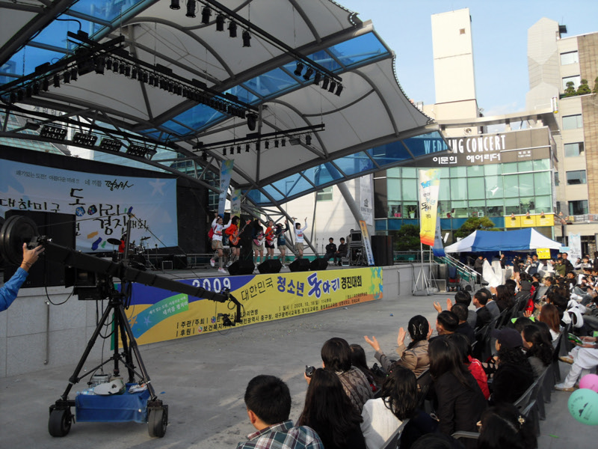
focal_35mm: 28
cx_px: 299
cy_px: 224
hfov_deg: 63.4
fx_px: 484
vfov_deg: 49.7
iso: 80
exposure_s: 1/90
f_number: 7.1
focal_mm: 6
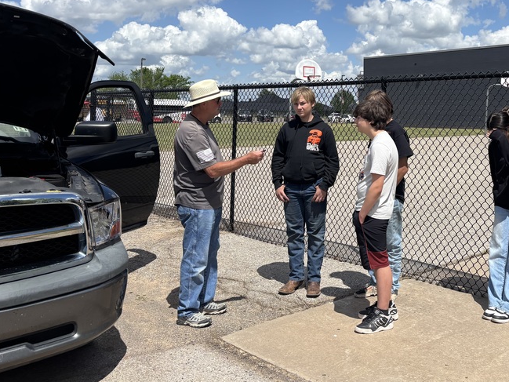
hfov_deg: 45.1
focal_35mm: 41
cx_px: 336
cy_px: 93
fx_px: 603
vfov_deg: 34.4
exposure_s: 1/5952
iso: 50
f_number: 1.6
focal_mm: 5.96
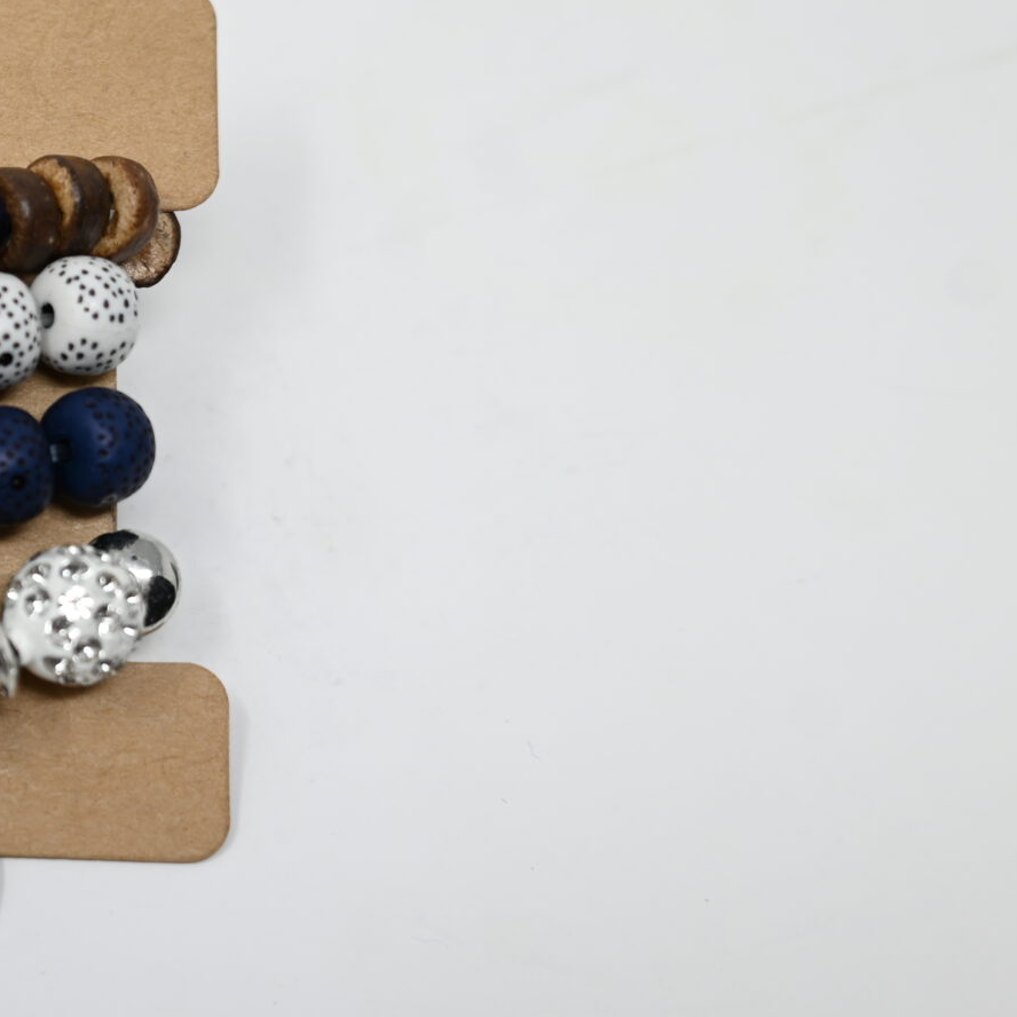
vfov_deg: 17.7
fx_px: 3257
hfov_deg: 16.5
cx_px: -413
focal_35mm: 98
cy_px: 439
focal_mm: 40
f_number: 4.5
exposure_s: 1/60
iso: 125
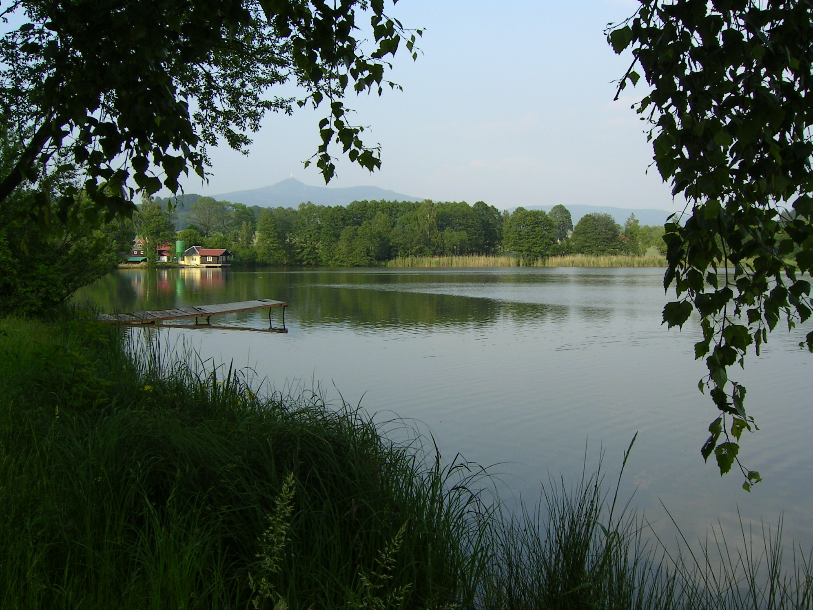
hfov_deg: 50.1
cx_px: 415
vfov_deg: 38.7
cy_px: 310
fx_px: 869
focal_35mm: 37
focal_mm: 5.6
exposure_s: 1/203
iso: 50
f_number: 4.8
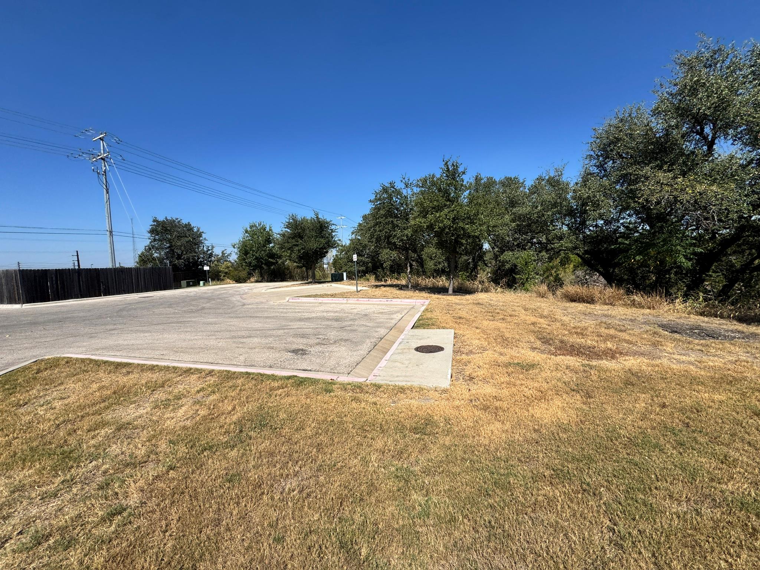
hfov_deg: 102.1
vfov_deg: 85.7
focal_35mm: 14
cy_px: 285
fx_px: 307
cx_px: 380
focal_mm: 2.22
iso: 40
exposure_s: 1/2770
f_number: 2.2
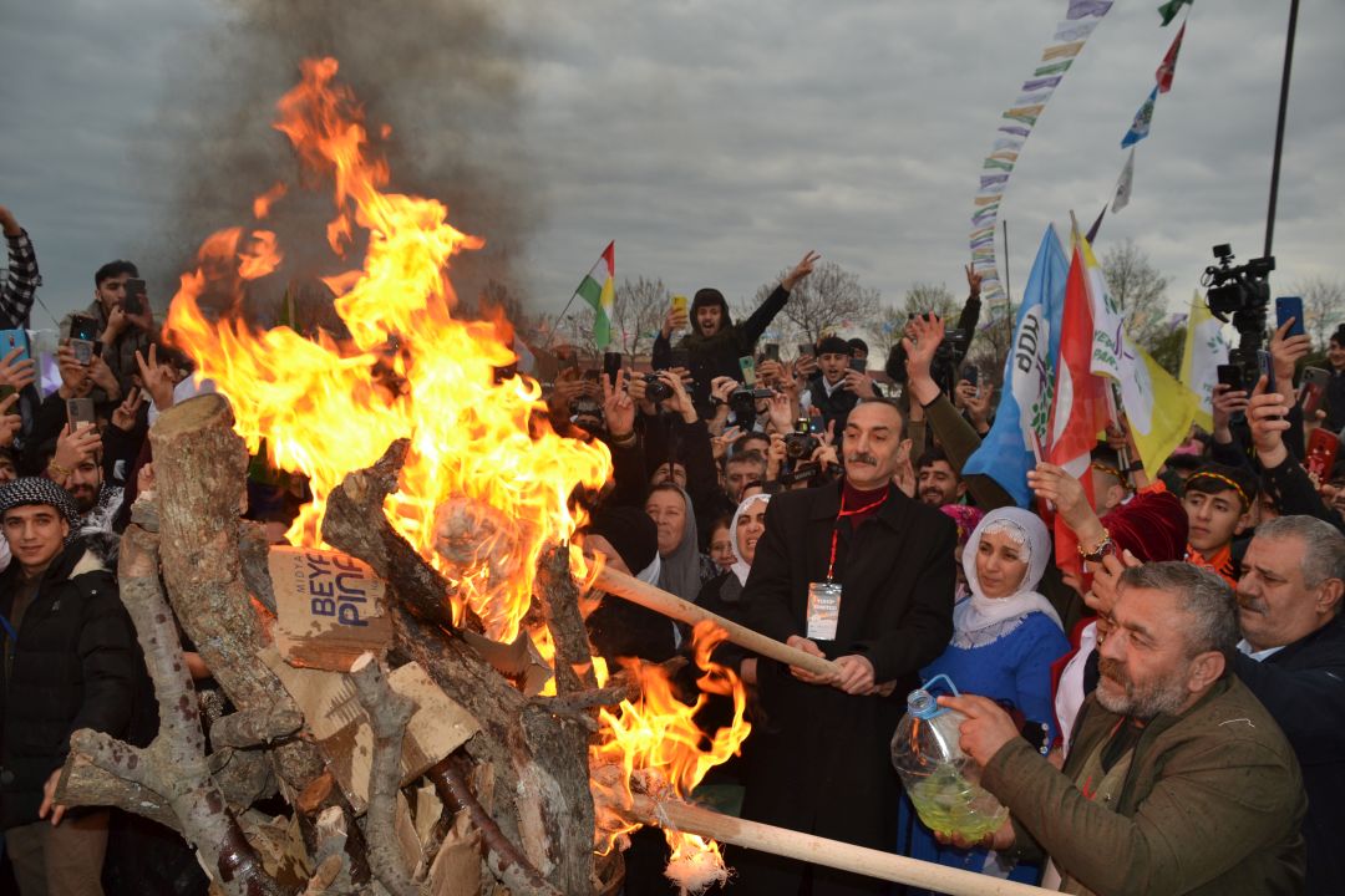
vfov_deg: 47.9
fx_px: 1009
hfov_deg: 67.4
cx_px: 672
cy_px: 448
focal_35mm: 27
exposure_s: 1/125
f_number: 4
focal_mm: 18
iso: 200
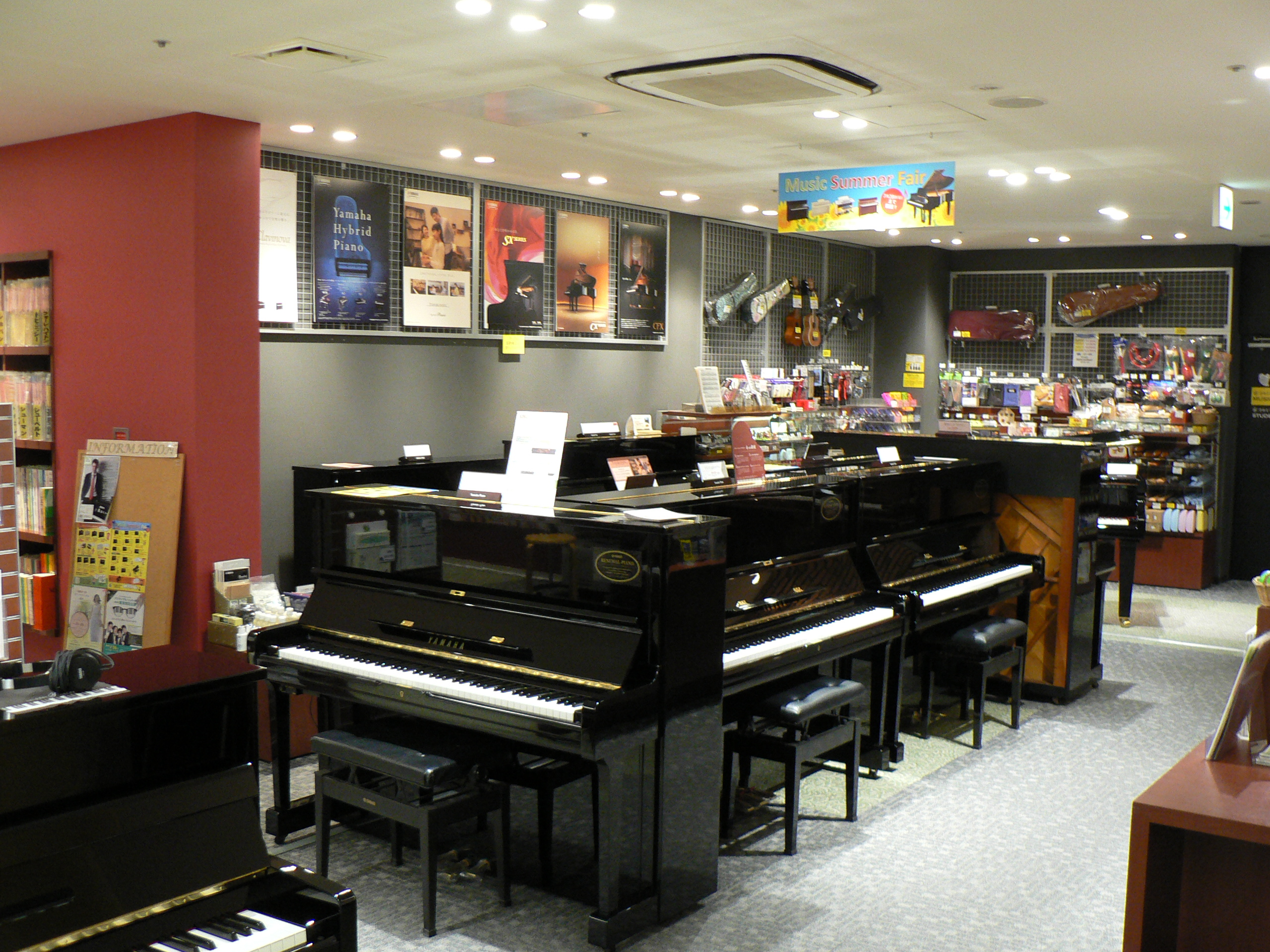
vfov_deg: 39.7
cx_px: 635
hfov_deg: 51.4
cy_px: 476
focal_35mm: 36
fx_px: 1321
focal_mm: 6
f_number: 2.8
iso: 200
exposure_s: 1/15
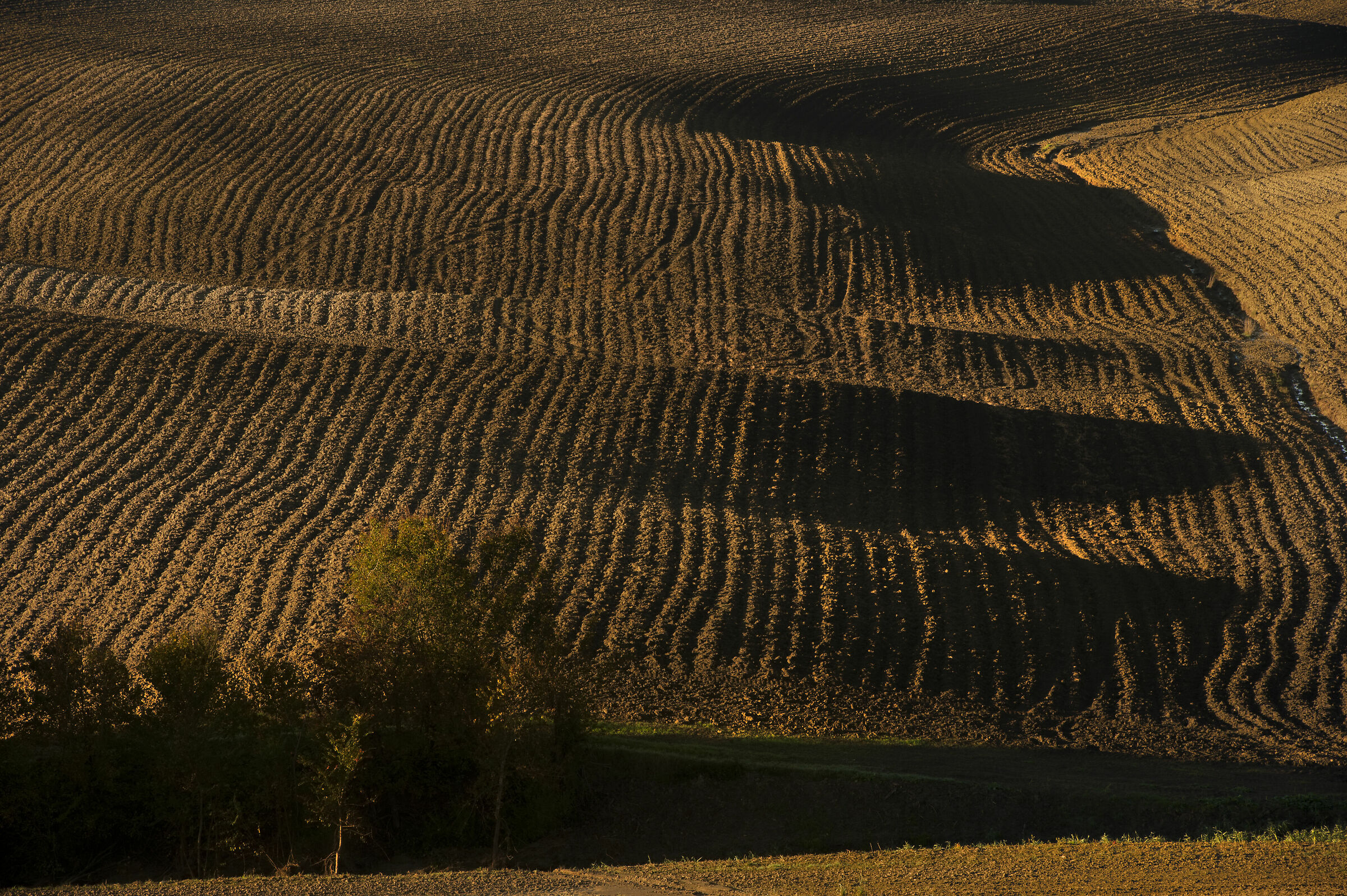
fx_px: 7478
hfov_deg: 10.3
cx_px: 674
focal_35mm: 200
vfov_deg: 6.9
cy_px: 448
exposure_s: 1/90
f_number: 11
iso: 200
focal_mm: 200
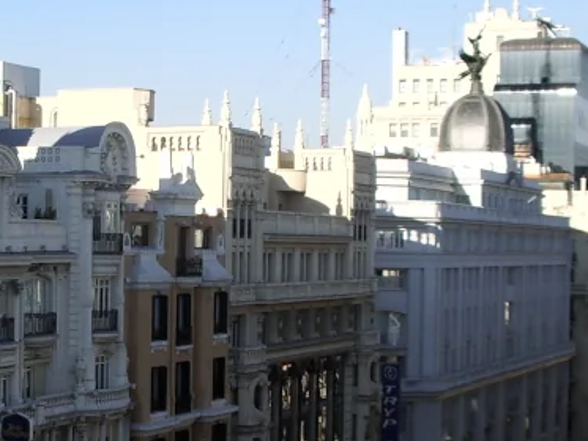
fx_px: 1529
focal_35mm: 90
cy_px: 318
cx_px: 162
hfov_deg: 21.6
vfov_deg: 16.4
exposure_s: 1/400
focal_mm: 5.8
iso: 50
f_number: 4.3
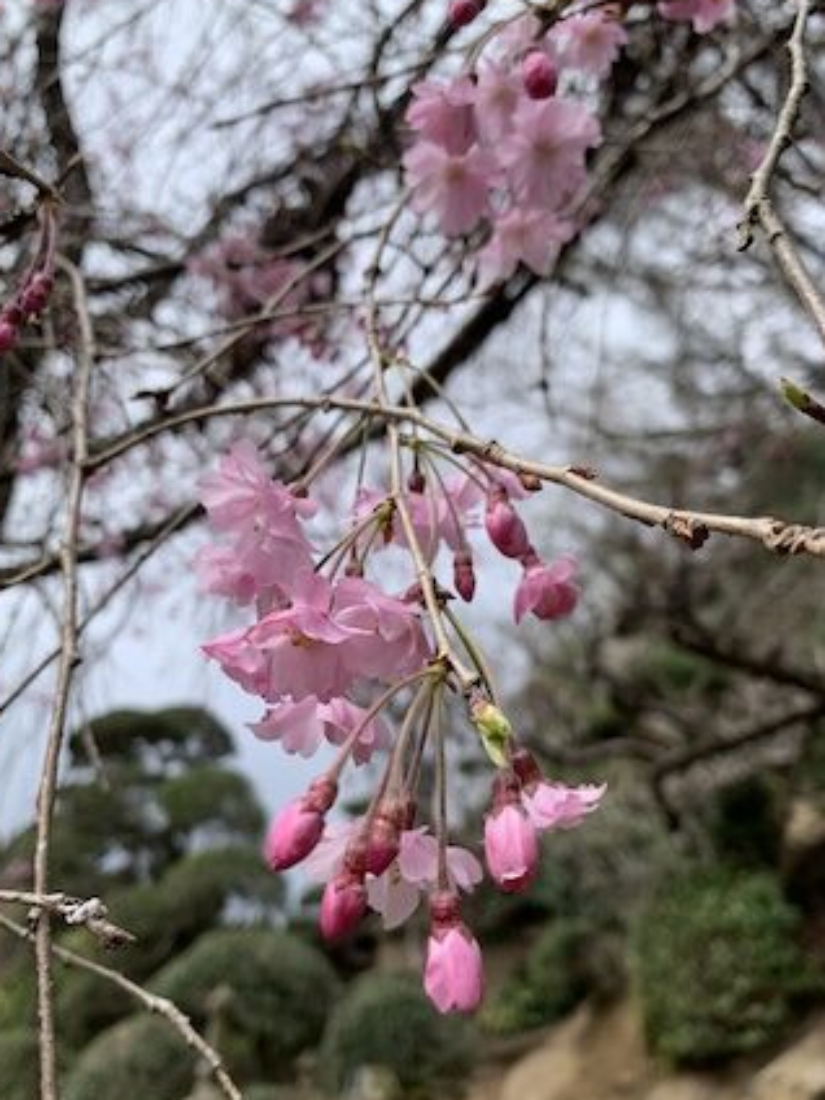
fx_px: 953
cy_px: 597
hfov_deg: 46.8
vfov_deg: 59.9
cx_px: 398
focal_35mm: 30
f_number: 1.8
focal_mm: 4.25
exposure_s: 1/1235
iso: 25
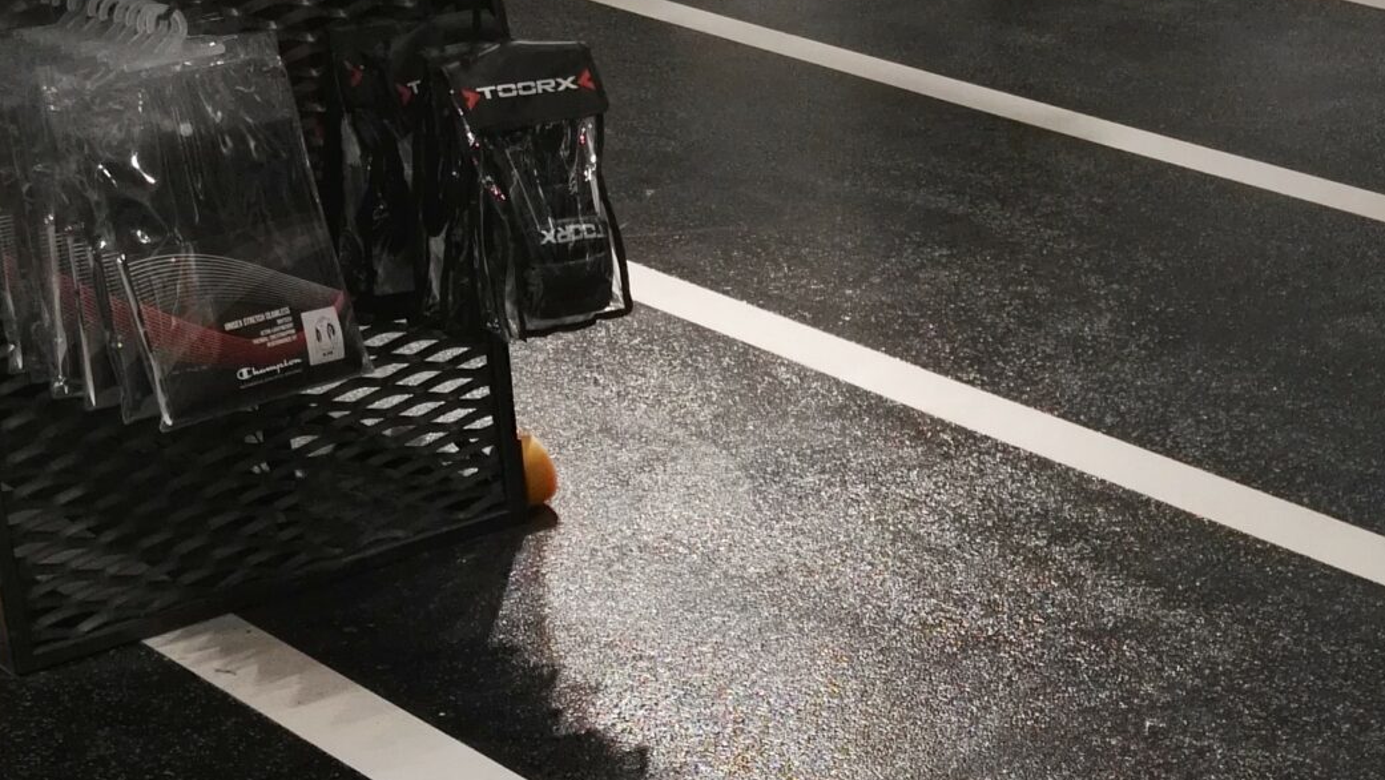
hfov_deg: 27.7
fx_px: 2755
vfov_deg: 15.8
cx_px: 1075
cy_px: 789
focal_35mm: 75
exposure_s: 1/120
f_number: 2
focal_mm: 2.96
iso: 107
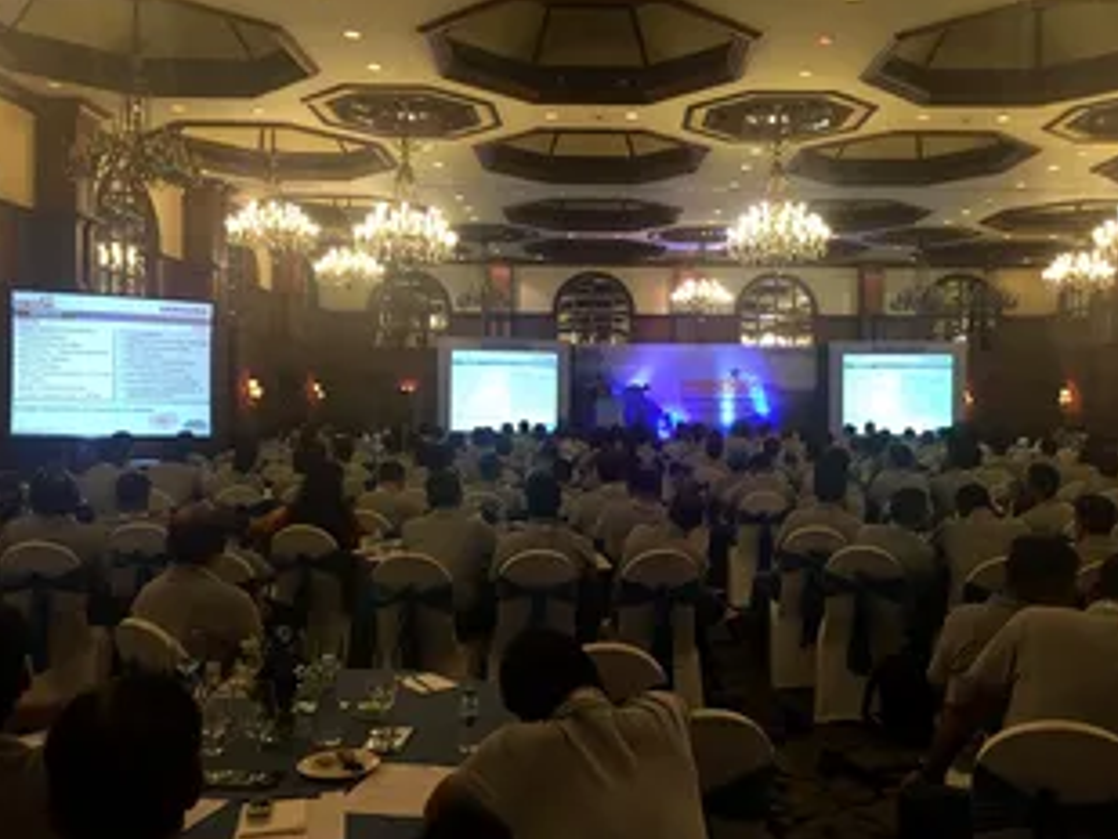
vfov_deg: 44.2
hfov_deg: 56.7
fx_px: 1034
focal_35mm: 32
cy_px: 423
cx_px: 606
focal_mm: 4.15
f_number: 2.2
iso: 250
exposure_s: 1/25
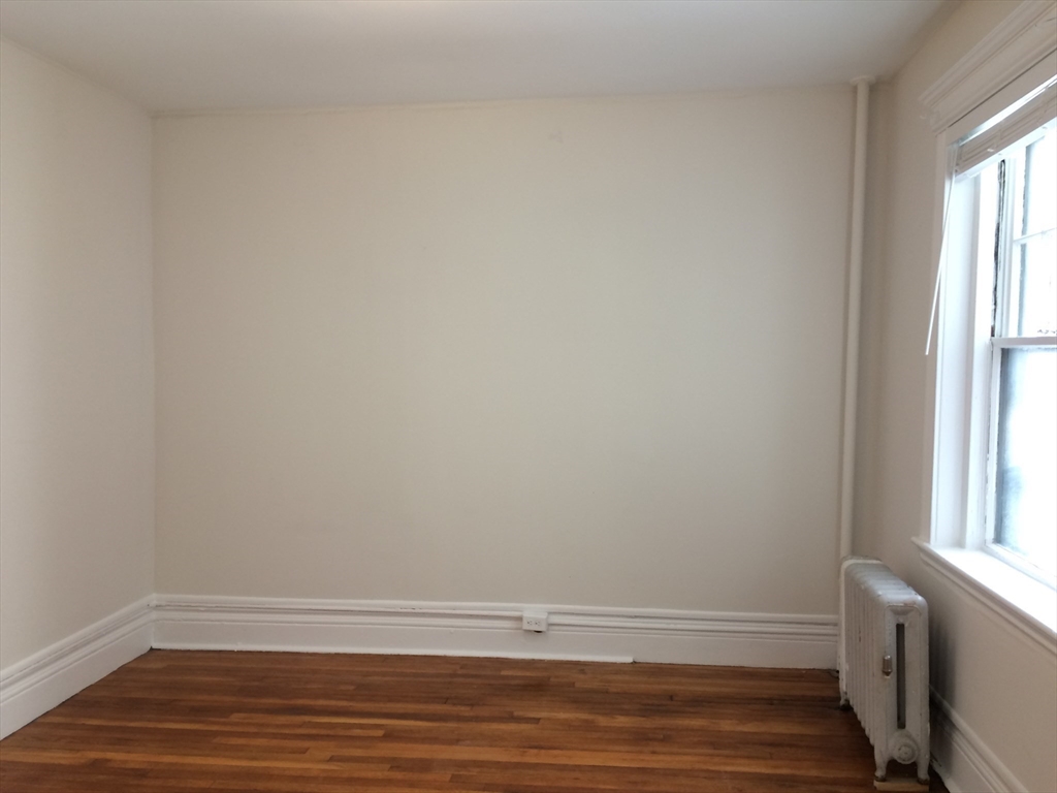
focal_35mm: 29
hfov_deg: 61.7
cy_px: 396
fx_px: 886
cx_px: 528
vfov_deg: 48.2
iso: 50
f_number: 2.2
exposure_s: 1/30
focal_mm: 4.15
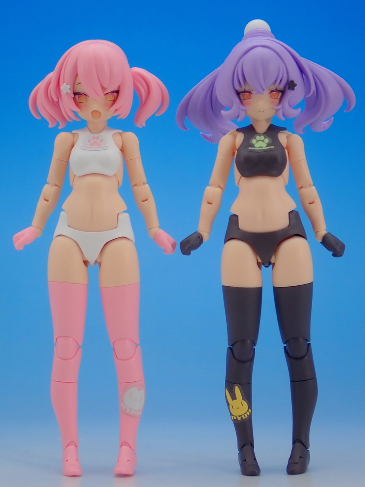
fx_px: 1153
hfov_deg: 18.0
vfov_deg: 23.8
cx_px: 182
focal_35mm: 82
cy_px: 244
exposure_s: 1/25
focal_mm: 14.62
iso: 100
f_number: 4.3
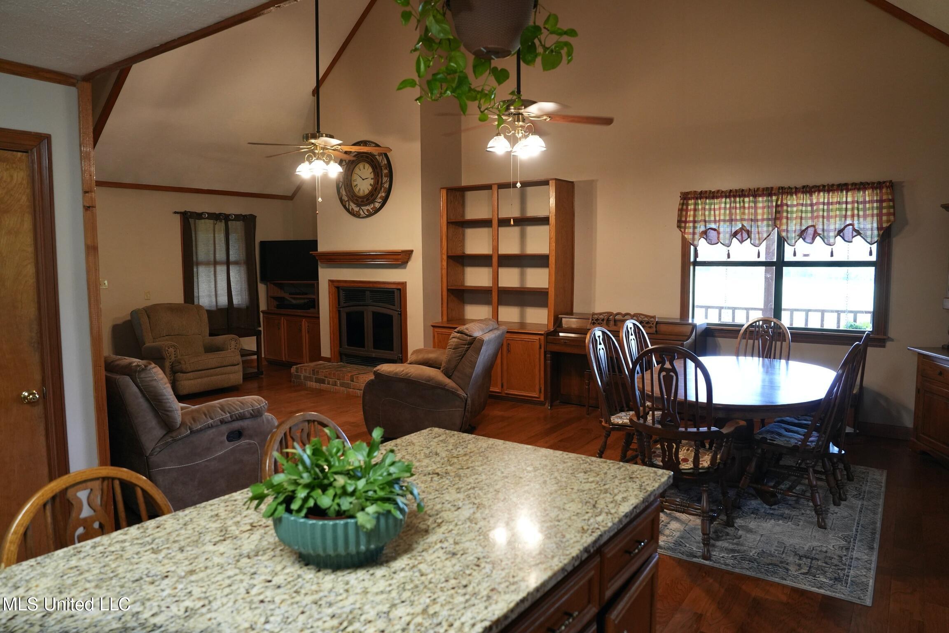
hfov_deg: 73.7
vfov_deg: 53.1
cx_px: 474
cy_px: 316
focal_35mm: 24
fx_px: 633
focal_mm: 24
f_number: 4.5
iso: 2000
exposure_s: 1/80
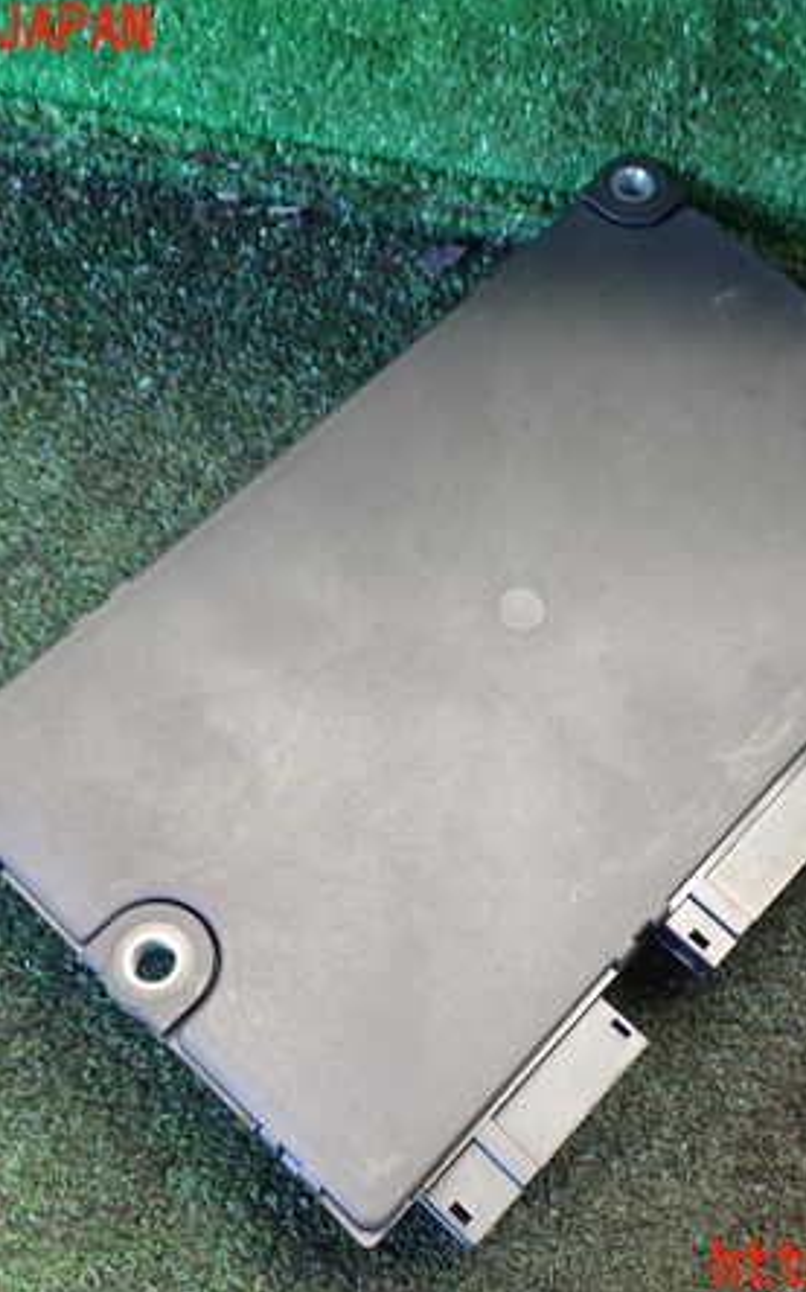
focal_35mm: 43
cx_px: 495
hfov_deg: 29.7
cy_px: 649
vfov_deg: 46.2
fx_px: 1513
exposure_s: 1/40
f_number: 2.3
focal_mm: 5.4
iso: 200
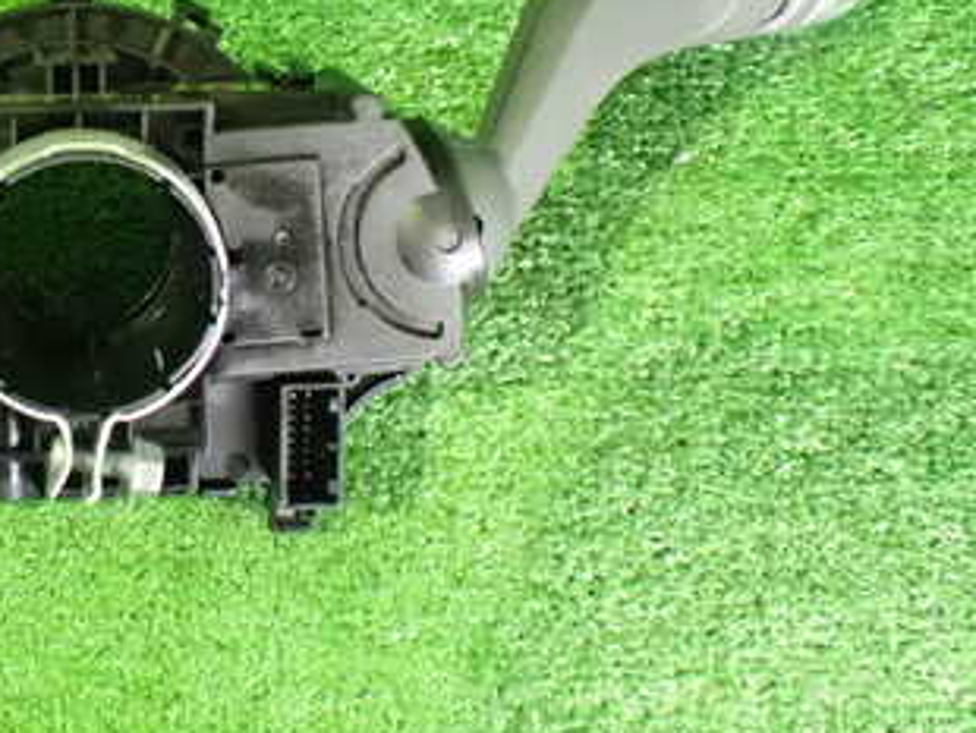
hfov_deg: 31.3
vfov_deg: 24.9
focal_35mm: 58
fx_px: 1637
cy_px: 173
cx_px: 57
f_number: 2.3
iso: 1600
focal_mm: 5.4
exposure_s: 1/25
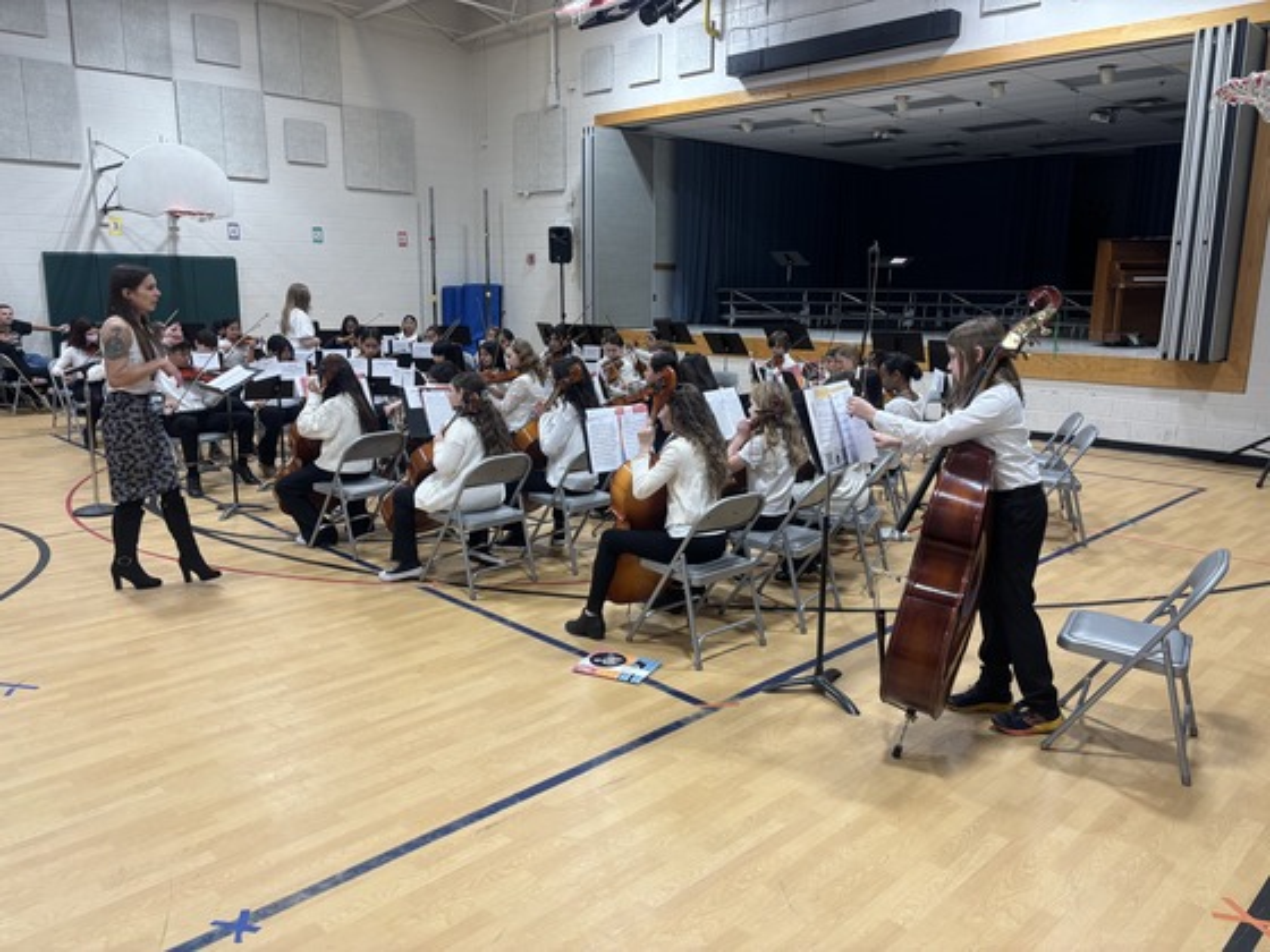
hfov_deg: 67.3
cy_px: 476
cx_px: 635
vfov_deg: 53.1
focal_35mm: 26
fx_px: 954
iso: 100
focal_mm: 5.96
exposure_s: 1/60
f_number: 1.6
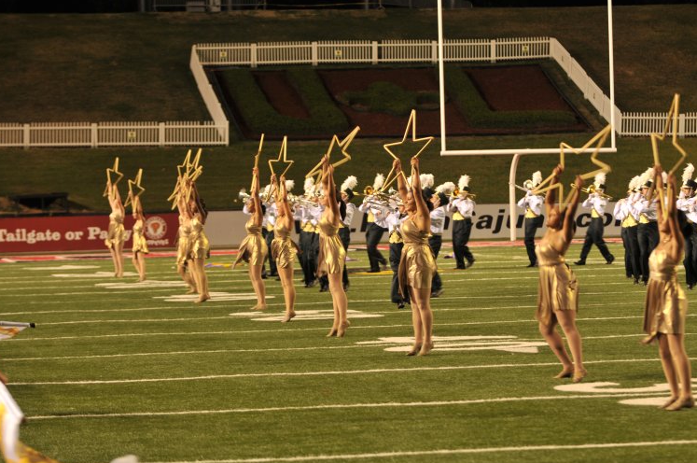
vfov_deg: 9.0
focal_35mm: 153
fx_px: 2949
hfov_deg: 13.5
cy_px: 244
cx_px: 333
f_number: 2.8
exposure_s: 1/60
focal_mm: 95
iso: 250
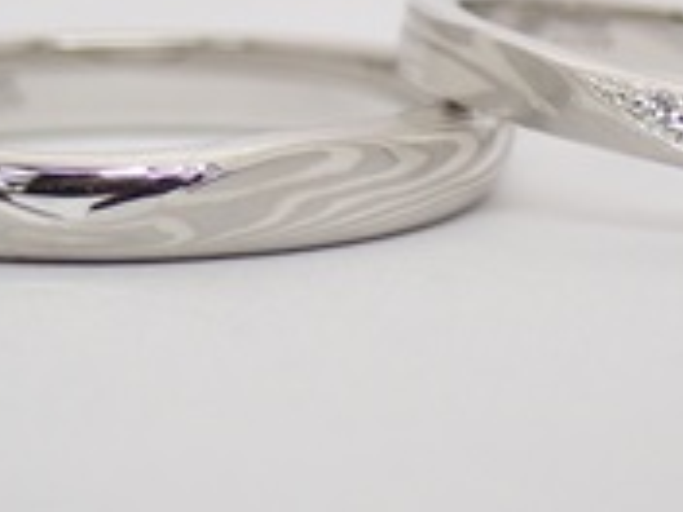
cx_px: 376
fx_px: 3887
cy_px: 142
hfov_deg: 10.0
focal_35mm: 197
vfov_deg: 7.5
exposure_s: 1/160
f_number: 4.1
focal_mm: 13.65
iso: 200
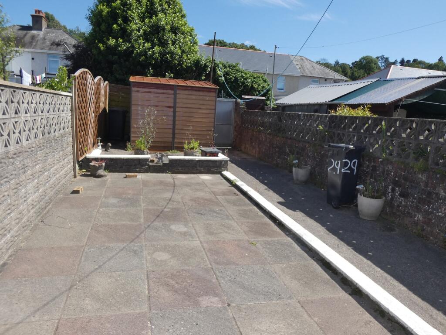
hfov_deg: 69.4
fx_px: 322
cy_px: 168
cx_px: 223
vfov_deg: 54.9
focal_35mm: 25
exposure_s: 1/1000
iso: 80
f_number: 3.2
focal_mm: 4.4
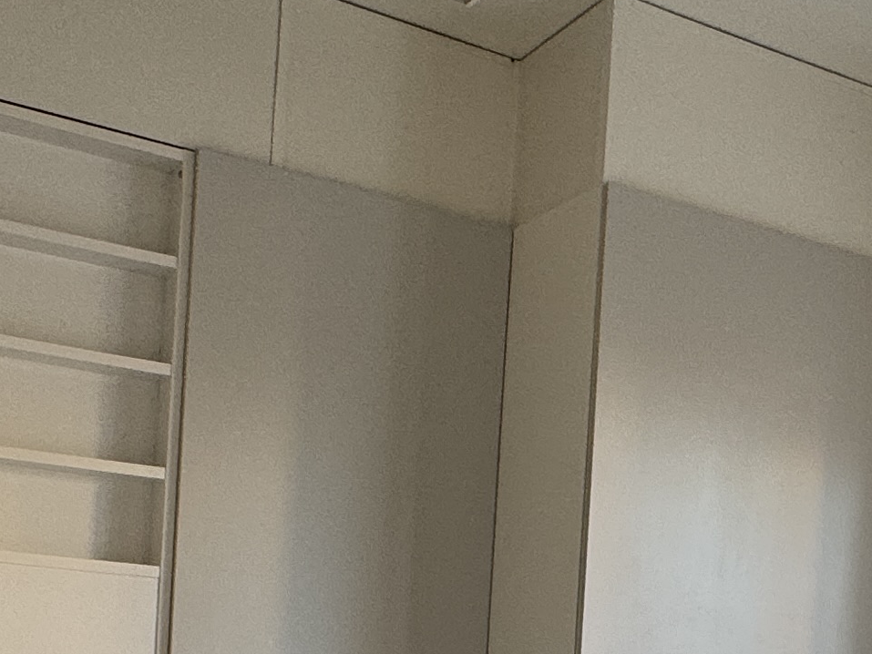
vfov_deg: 23.2
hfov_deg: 31.8
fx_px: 1486
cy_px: 741
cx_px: 699
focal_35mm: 59
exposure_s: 1/99
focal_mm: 2.22
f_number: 2.2
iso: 100
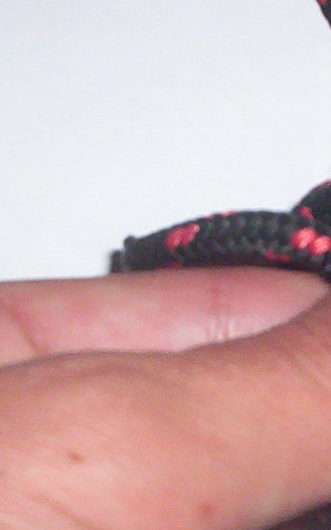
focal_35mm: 125
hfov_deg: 10.3
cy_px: 420
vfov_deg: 16.6
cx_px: 369
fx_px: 1806
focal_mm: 4.99
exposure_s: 1/60
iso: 140
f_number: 4.5
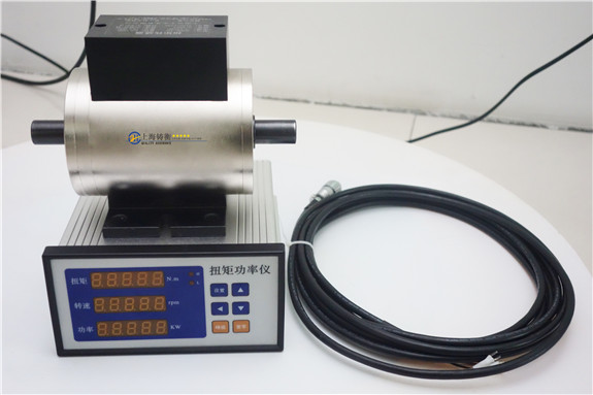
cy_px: 198
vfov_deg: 29.2
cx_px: 296
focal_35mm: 46
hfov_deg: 42.8
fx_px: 757
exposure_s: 1/50
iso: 1000
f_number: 3.2
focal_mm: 17.18
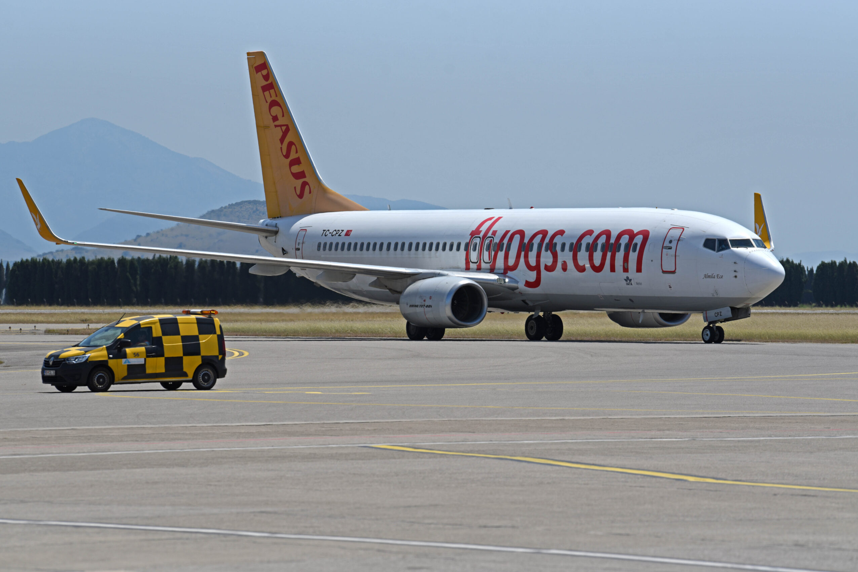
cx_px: 428
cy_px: 285
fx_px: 4551
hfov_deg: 10.8
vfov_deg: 7.2
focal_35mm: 191
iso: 200
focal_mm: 190
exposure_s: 1/2500
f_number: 6.3
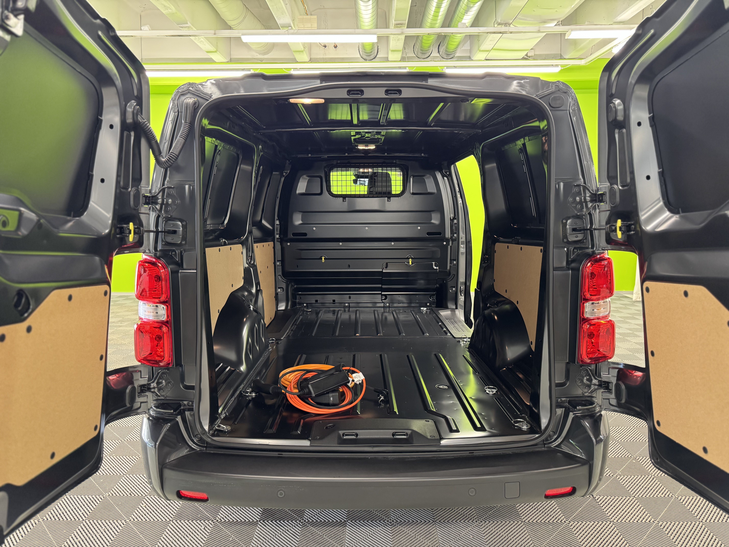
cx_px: 364
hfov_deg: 71.6
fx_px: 505
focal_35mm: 24
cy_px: 274
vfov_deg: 56.8
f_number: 1.78
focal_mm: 6.76
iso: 500
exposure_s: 1/50
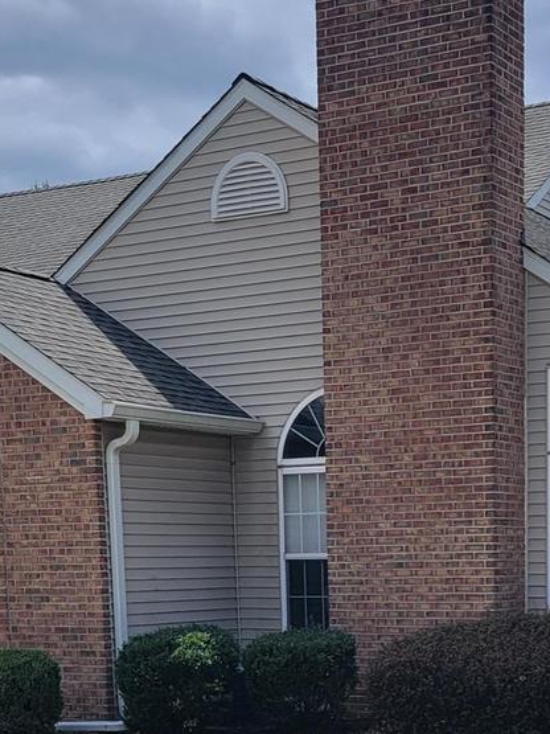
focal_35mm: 72
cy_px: 803
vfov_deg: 25.2
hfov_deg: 20.3
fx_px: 1526
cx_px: 414
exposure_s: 1/2812
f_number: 1.8
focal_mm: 5.4
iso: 40
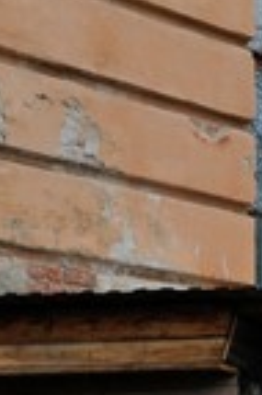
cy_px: -367
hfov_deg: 6.0
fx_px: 2473
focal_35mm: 226
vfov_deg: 8.7
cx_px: 399
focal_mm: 24
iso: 160
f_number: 6.3
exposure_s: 1/400
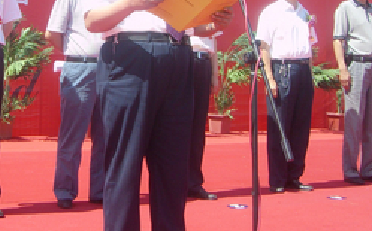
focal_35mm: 81
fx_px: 820
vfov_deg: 16.0
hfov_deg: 25.3
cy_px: 51
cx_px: 108
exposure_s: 1/250
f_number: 4.3
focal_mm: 6.2
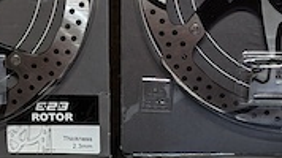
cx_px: 124
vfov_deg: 9.1
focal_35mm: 132
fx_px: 987
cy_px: 137
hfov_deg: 16.3
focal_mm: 4.38
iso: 79
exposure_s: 1/30
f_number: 1.73
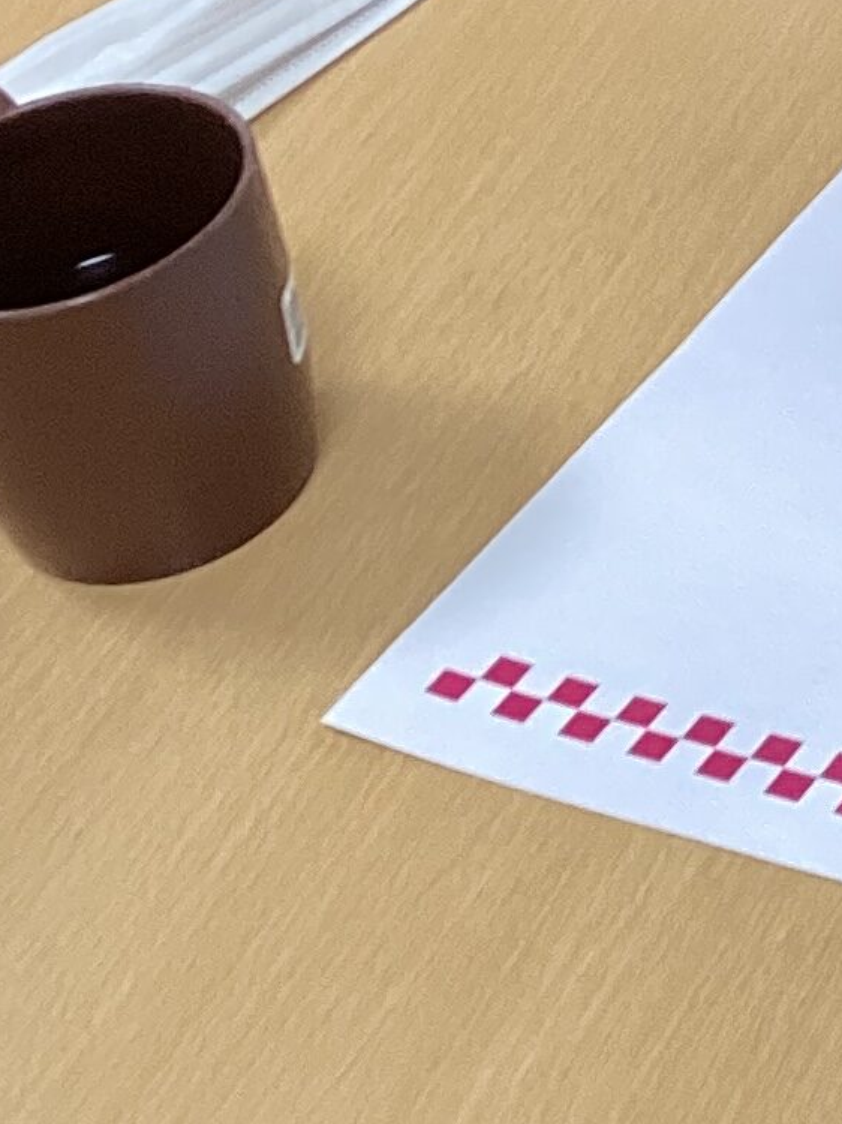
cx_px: 1675
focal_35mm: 135
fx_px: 4381
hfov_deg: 10.2
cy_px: -135
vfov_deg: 14.3
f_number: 2.4
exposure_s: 1/50
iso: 80
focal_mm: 3.3
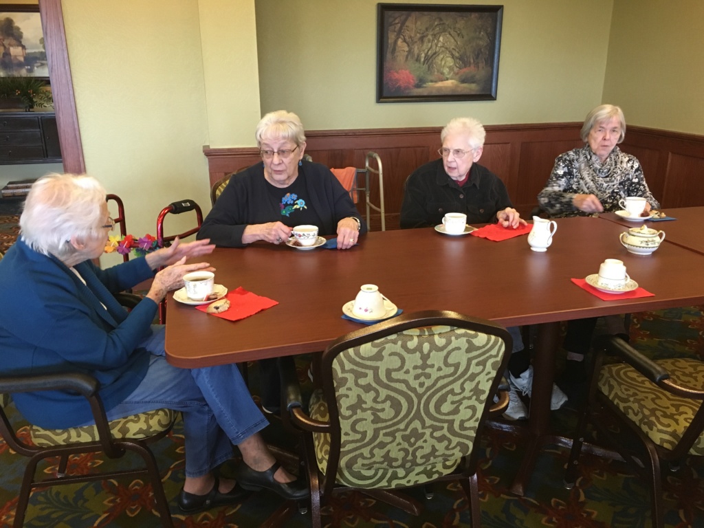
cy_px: 264
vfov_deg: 48.2
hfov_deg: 61.7
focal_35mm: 29
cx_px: 352
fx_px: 590
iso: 200
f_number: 2.2
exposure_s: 1/17
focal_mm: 4.15
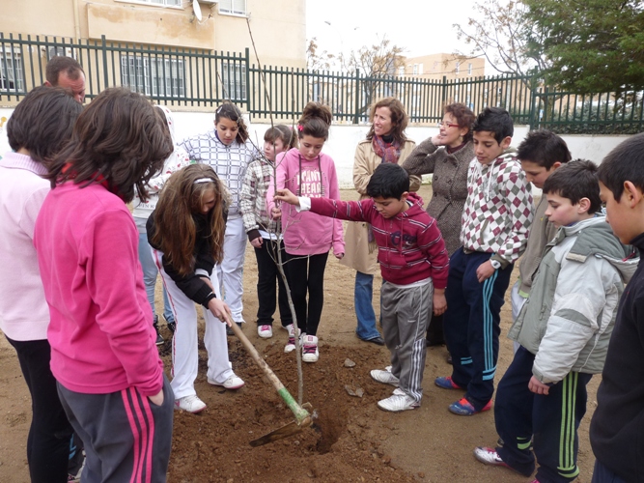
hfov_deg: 65.3
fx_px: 502
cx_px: 322
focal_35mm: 27
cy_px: 242
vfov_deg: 51.3
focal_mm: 4.8
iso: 100
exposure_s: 1/125
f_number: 3.2
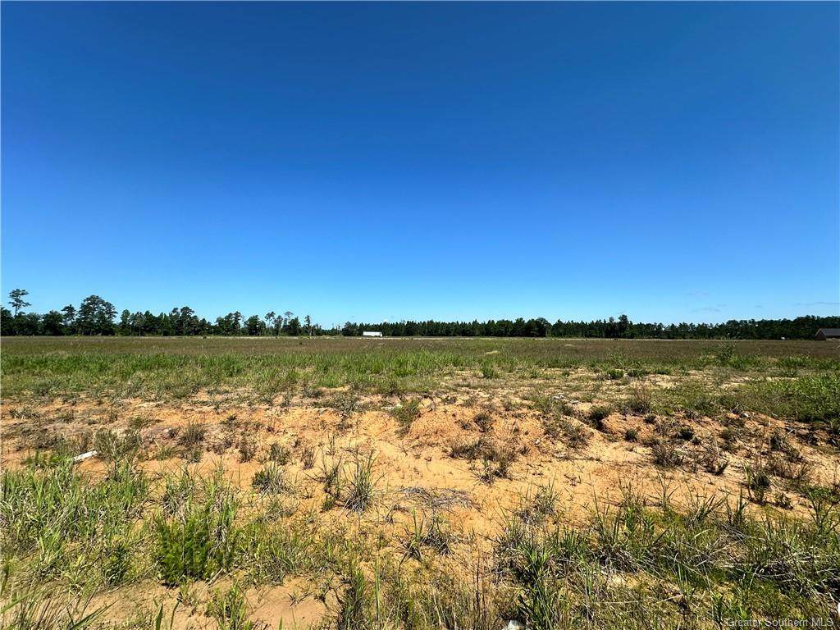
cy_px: 315
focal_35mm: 14
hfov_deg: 102.1
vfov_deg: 85.7
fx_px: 340
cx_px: 420
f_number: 2.2
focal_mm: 2.22
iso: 50
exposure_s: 1/2257
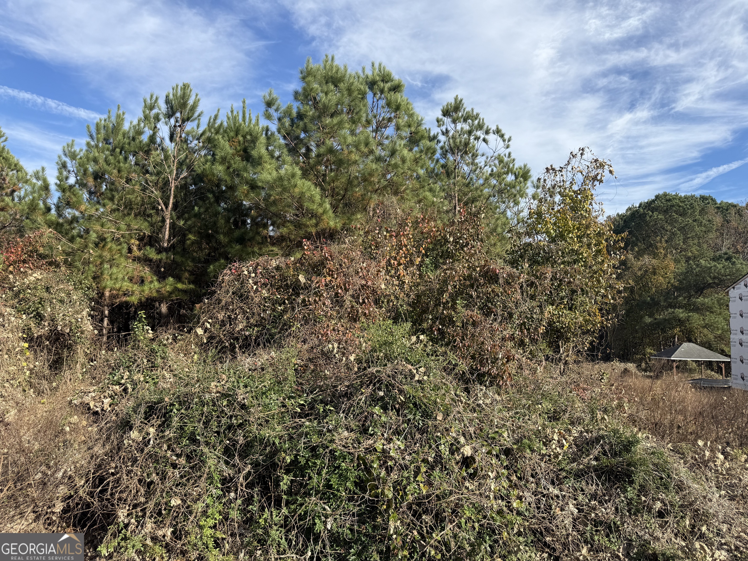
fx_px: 519
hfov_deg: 71.6
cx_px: 374
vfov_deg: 56.8
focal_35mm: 24
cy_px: 280
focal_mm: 6.76
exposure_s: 1/2703
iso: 80
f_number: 1.78
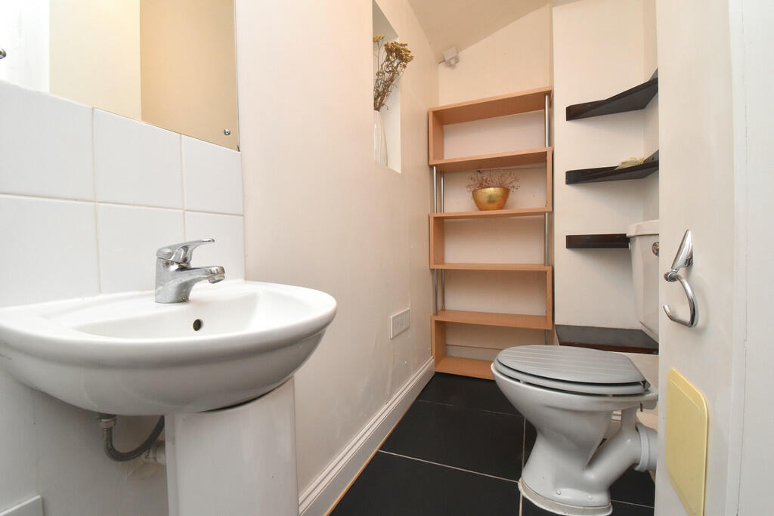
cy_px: 258
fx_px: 323
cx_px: 387
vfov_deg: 77.3
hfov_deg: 100.4
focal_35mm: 15
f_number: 16
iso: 1600
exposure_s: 1/60
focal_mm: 10
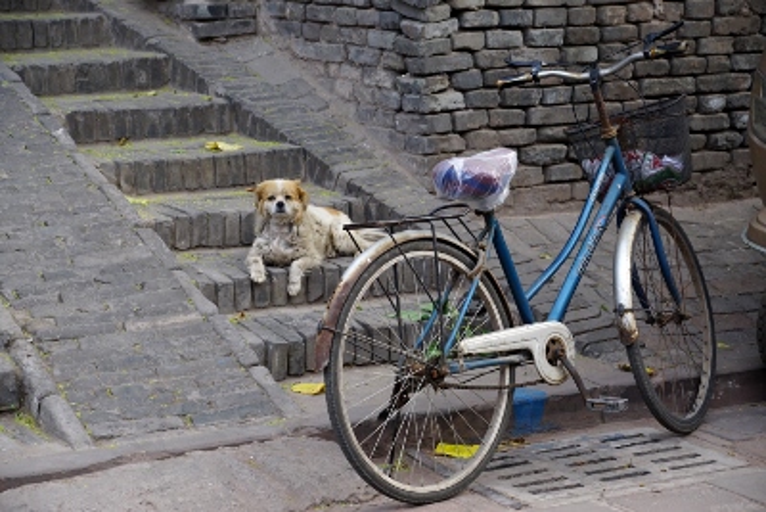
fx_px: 1756
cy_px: 256
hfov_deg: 24.6
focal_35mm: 82
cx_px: 383
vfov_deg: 16.6
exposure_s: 1/100
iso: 320
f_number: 5
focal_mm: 55
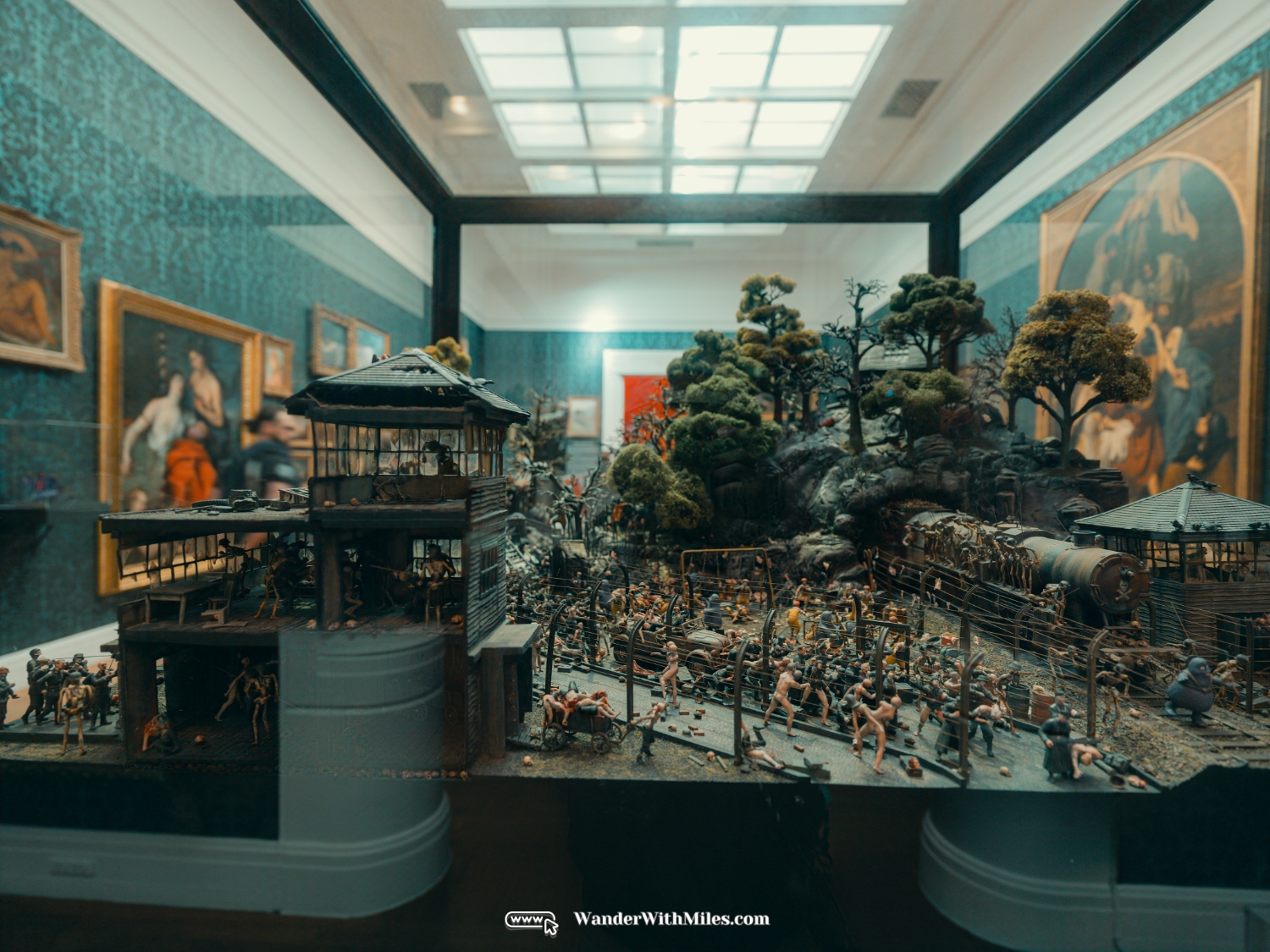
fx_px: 660
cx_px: 635
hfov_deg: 87.8
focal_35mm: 18
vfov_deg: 71.6
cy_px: 476
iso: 800
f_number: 4
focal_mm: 23.1
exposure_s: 1/9
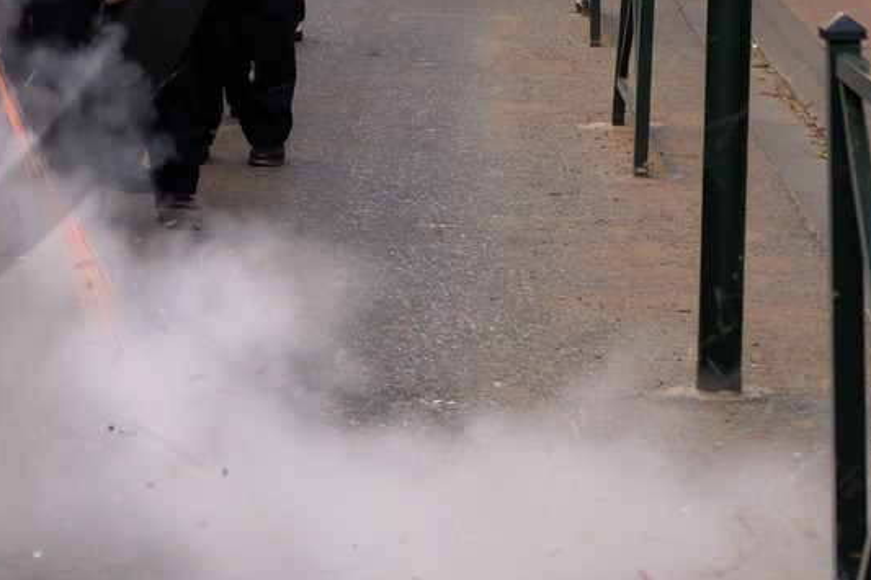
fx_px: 4353
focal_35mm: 180
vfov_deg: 7.5
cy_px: -271
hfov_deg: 11.0
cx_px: -412
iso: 200
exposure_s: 1/45
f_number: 5.6
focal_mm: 40
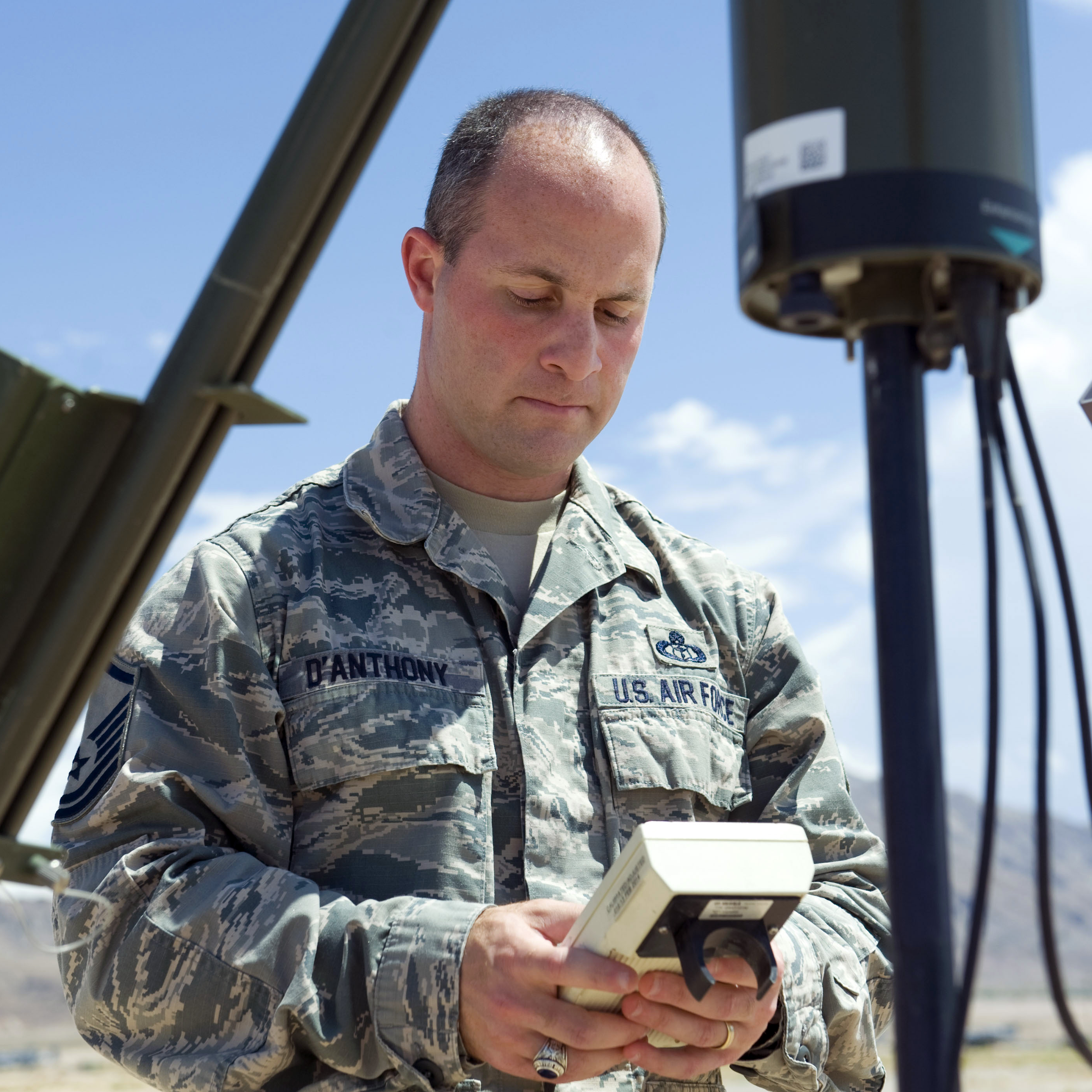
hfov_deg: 23.1
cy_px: 547
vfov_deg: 23.1
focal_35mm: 75
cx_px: 555
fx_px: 2677
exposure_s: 1/1000
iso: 200
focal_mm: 58
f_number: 6.3
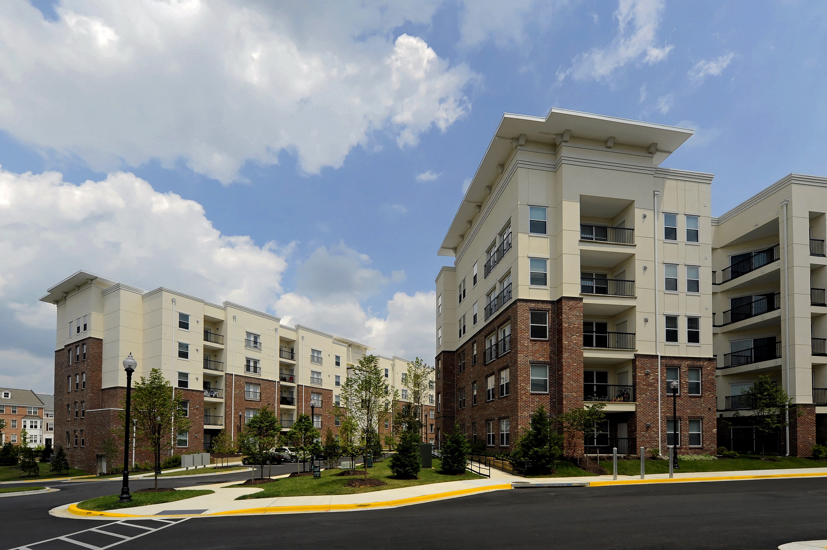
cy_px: 275
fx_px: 321
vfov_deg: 81.1
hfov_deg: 104.3
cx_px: 414
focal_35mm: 14
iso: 158
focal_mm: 14
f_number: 10
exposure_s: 1/500
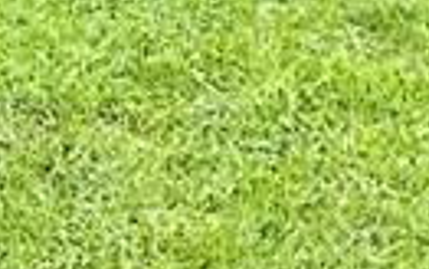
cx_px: -858
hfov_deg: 7.8
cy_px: -791
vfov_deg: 5.1
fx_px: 2714
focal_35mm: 232
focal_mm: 3.99
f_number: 1.8
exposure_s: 1/211
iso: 20
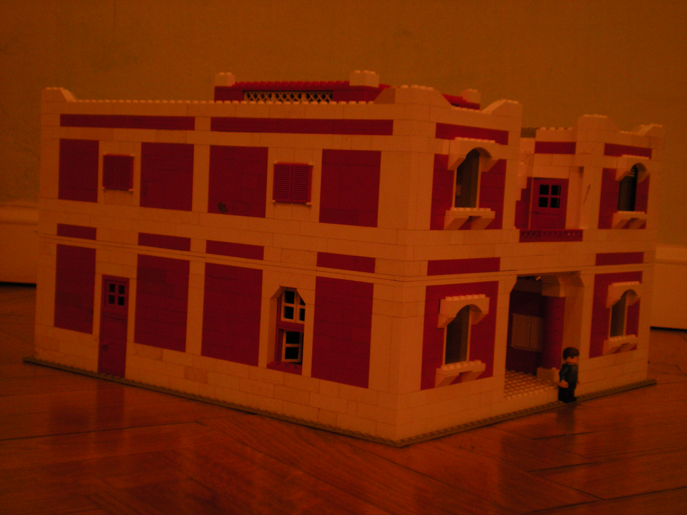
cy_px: 258
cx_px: 344
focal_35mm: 56
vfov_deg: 26.1
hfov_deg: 34.3
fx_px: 1111
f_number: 3.9
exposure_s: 1/8
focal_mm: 9.3
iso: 210
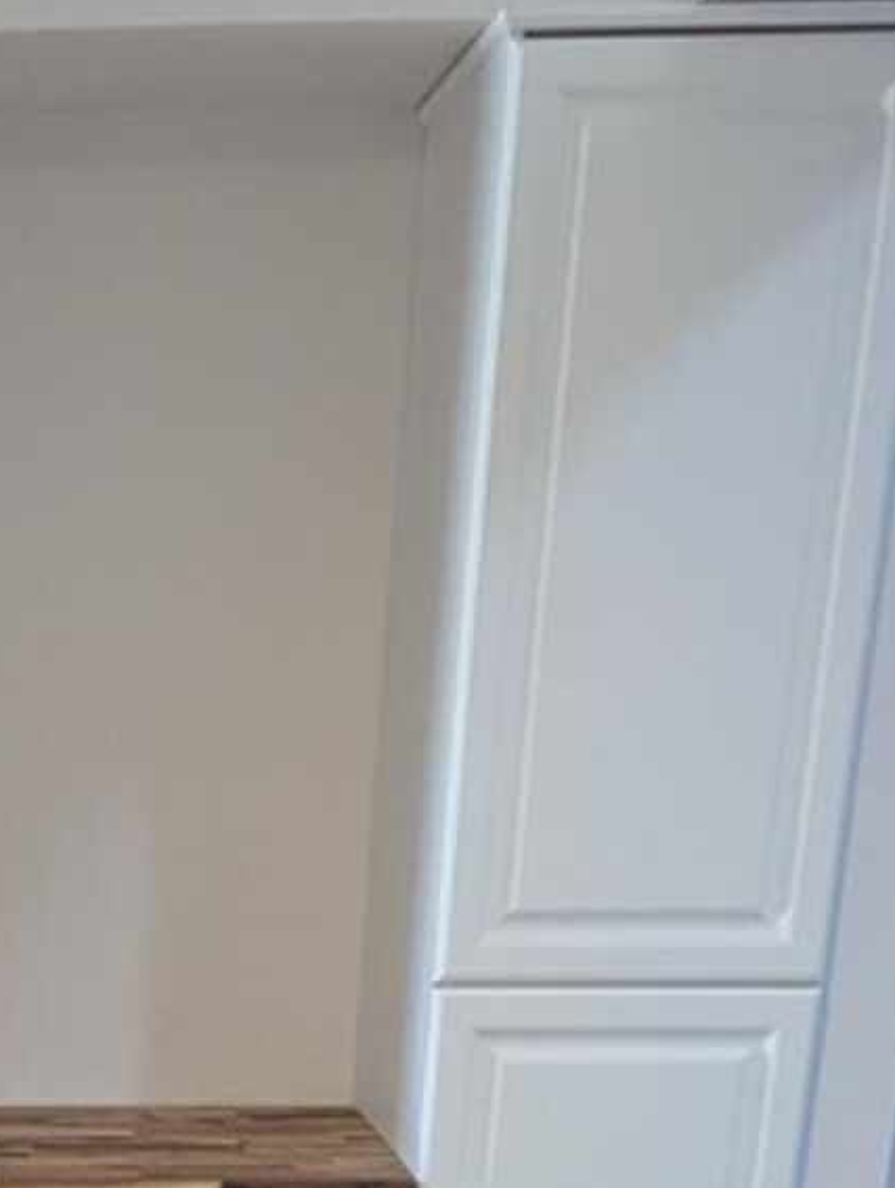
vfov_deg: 24.0
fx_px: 2476
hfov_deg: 19.2
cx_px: -214
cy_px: 1504
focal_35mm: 72
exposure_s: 1/255
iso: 1173
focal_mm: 6.81
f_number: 1.85
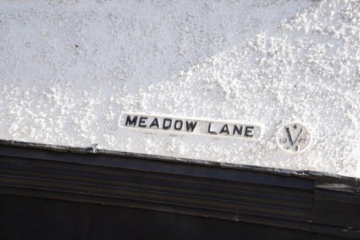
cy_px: 120
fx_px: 856
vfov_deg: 16.0
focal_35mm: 86
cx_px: 180
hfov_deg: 23.8
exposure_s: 1/30
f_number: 22
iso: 400
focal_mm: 57
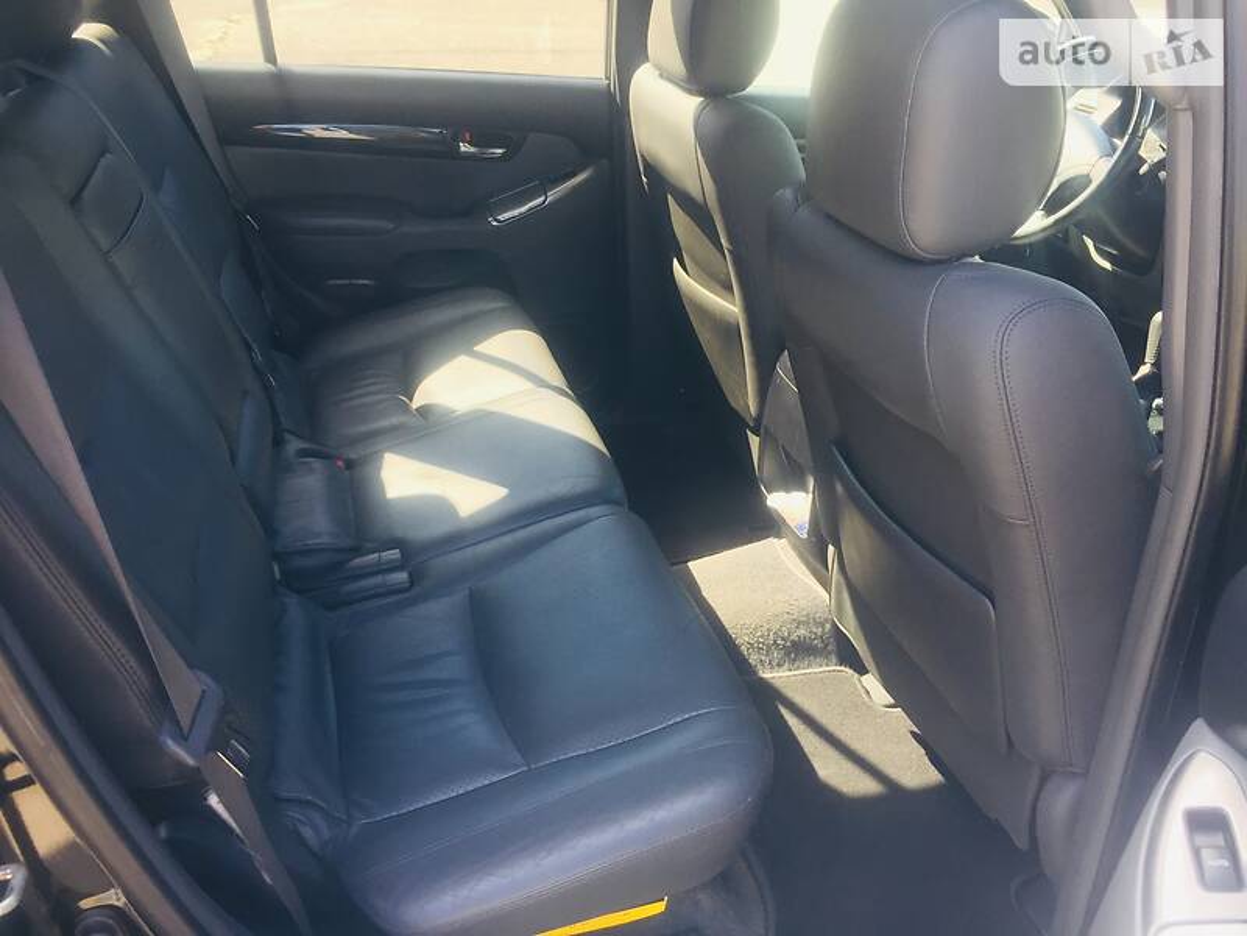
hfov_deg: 61.7
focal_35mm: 29
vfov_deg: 48.2
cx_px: 624
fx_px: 1045
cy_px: 468
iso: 50
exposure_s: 1/100
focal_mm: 4.2
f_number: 2.2
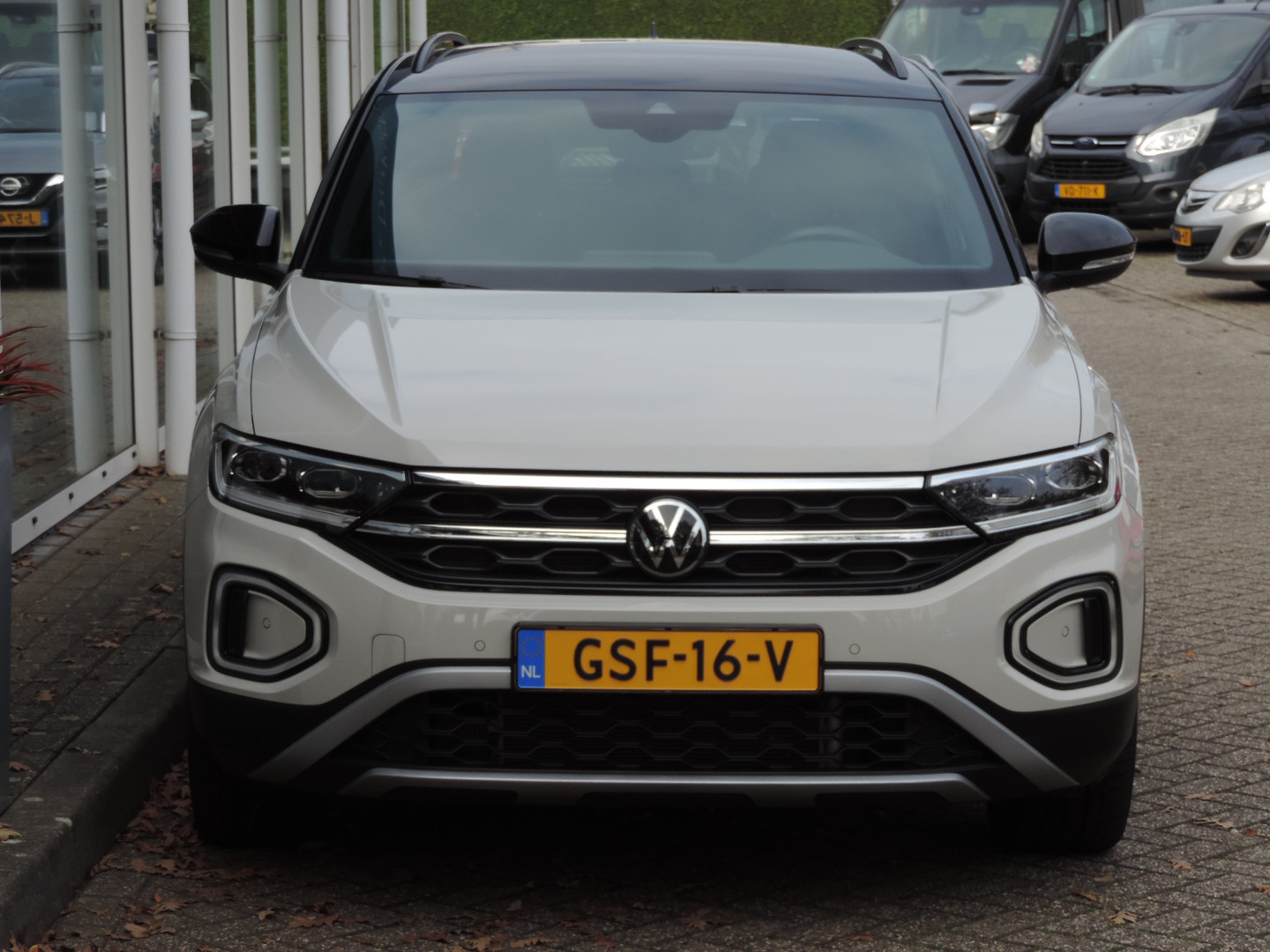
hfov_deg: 19.6
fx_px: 3669
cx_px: 635
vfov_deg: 14.8
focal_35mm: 100
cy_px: 476
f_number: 4.1
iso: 110
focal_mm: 17.8
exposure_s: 1/400
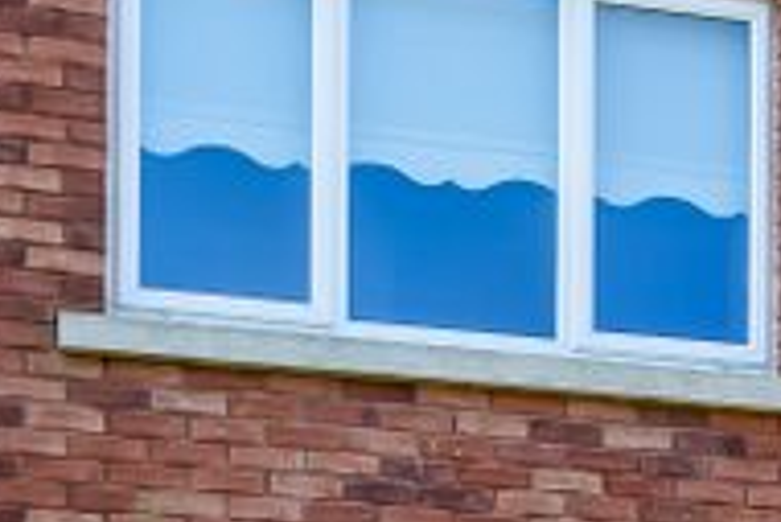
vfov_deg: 10.0
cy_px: 1007
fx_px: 2801
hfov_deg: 14.6
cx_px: 1217
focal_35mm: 129
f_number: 7.1
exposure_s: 1/80
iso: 200
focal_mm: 17
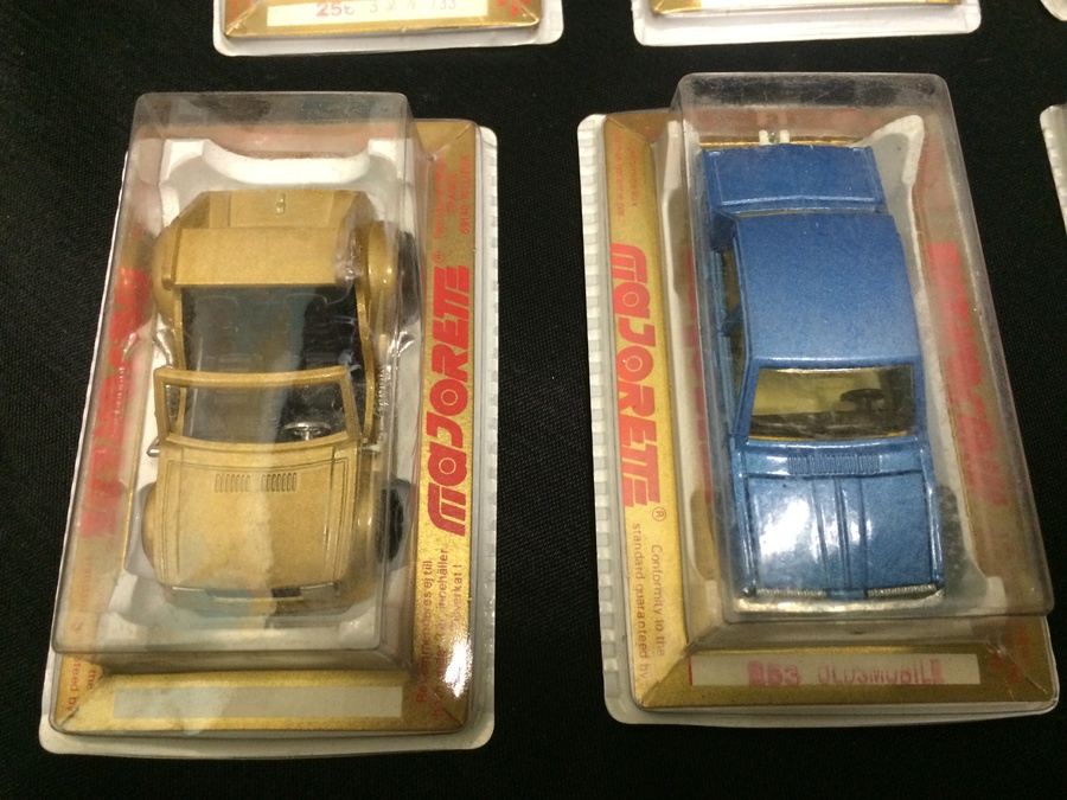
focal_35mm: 30
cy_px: 400
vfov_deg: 46.8
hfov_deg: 60.0
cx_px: 534
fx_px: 925
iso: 320
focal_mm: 4.12
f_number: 2.2
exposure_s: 1/20
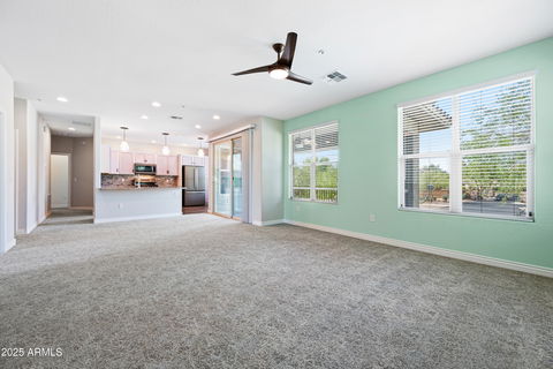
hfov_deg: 104.3
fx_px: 215
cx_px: 276
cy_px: 184
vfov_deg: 81.2
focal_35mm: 14
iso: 320
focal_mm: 14
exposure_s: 1/10
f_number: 8
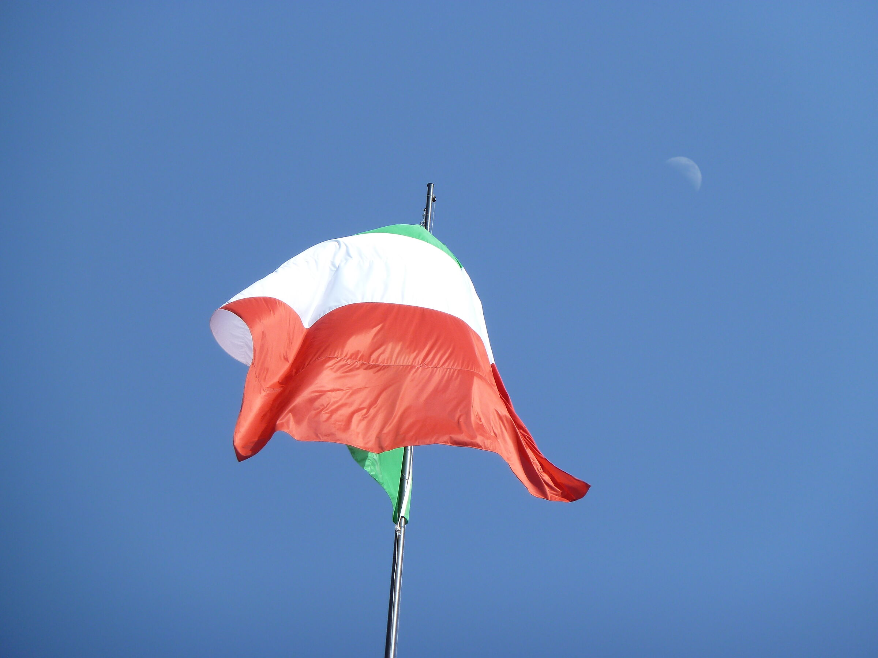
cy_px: 329
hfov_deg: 10.1
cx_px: 439
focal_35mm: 196
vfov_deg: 7.6
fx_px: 4971
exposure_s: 1/400
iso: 80
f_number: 4.5
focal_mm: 32.1
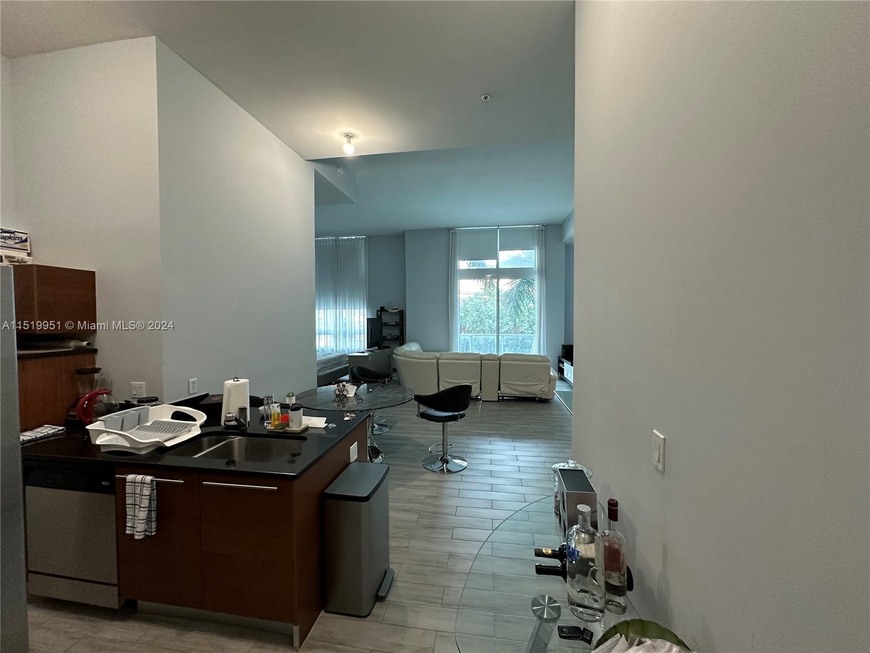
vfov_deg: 85.7
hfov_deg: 102.1
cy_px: 326
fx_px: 352
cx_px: 435
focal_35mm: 14
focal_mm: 2.22
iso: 250
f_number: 2.2
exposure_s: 1/120
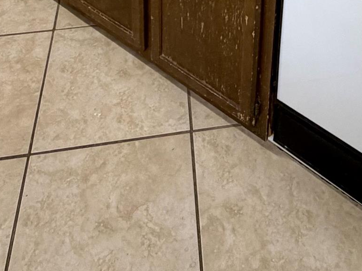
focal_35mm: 56
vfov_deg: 18.3
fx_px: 586
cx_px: 267
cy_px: -261
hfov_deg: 33.7
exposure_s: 1/120
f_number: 2.2
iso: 250
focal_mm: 2.22
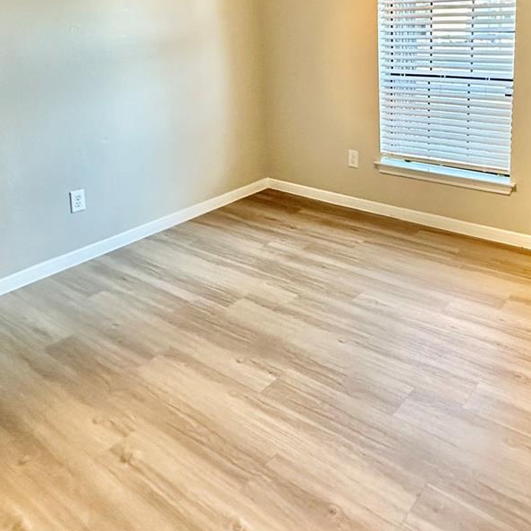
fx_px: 555
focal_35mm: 32
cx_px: 337
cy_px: 121
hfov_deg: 50.5
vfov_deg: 48.7
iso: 200
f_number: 2.2
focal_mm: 2.22
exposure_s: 1/60
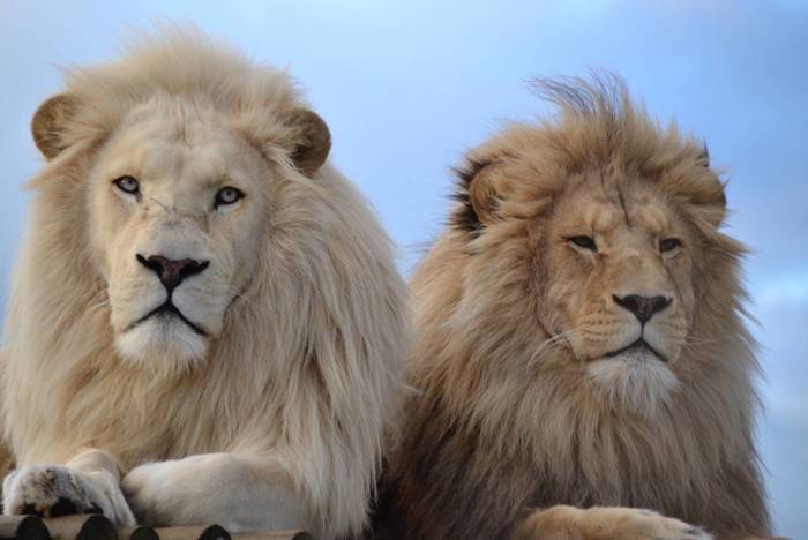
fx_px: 6402
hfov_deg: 7.2
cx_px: 404
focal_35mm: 285
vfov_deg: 4.8
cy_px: 270
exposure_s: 1/40
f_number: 6.3
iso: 200
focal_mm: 190
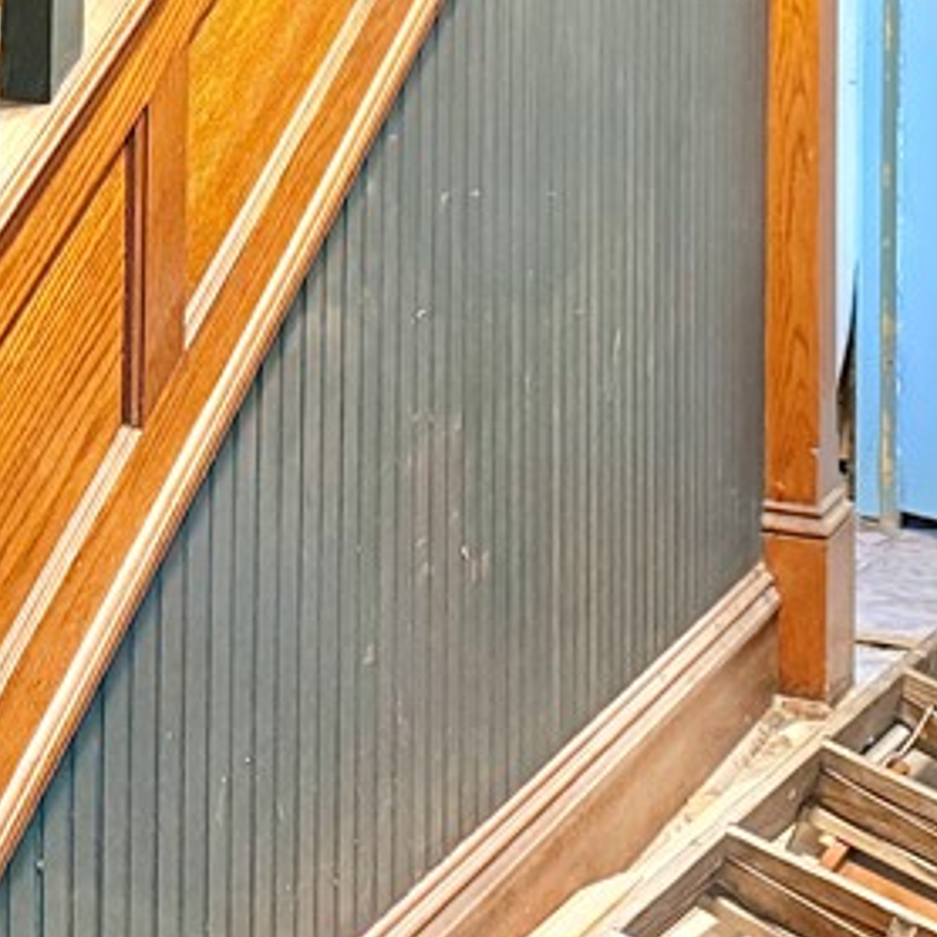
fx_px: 2389
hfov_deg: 22.2
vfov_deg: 20.8
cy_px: -162
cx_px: 435
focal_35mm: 78
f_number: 1.78
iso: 640
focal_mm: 6.76
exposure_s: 1/40
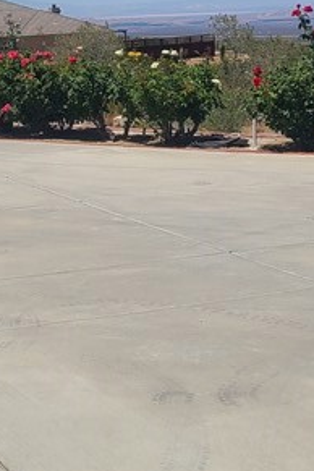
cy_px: 107
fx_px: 1243
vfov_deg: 21.2
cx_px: 70
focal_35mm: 95
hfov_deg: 14.3
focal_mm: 5.4
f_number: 1.8
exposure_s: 1/4756
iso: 40
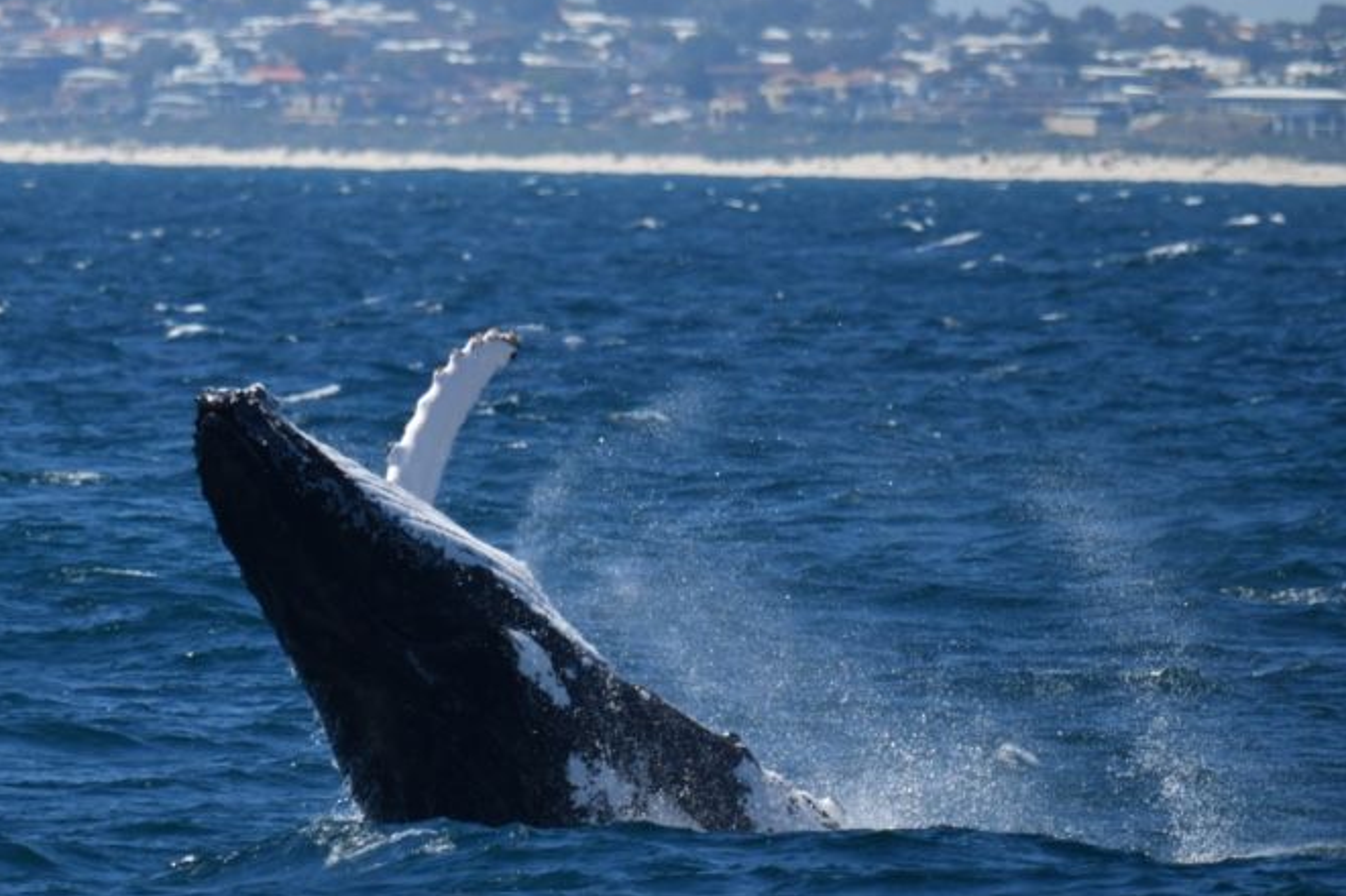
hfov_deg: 3.4
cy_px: 445
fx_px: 22608
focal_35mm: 605
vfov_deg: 2.3
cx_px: 534
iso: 900
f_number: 6.3
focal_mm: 500
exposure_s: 1/8000
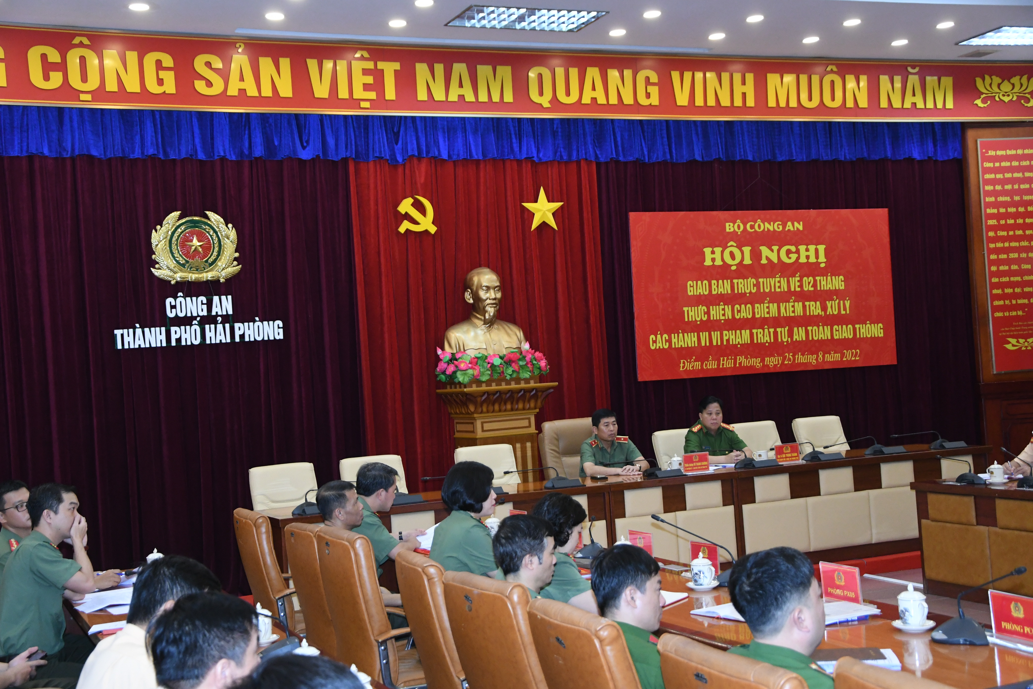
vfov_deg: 28.1
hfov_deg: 41.1
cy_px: 344
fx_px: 1377
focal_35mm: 48
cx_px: 516
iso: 2500
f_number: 4.5
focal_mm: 32
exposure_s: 1/200
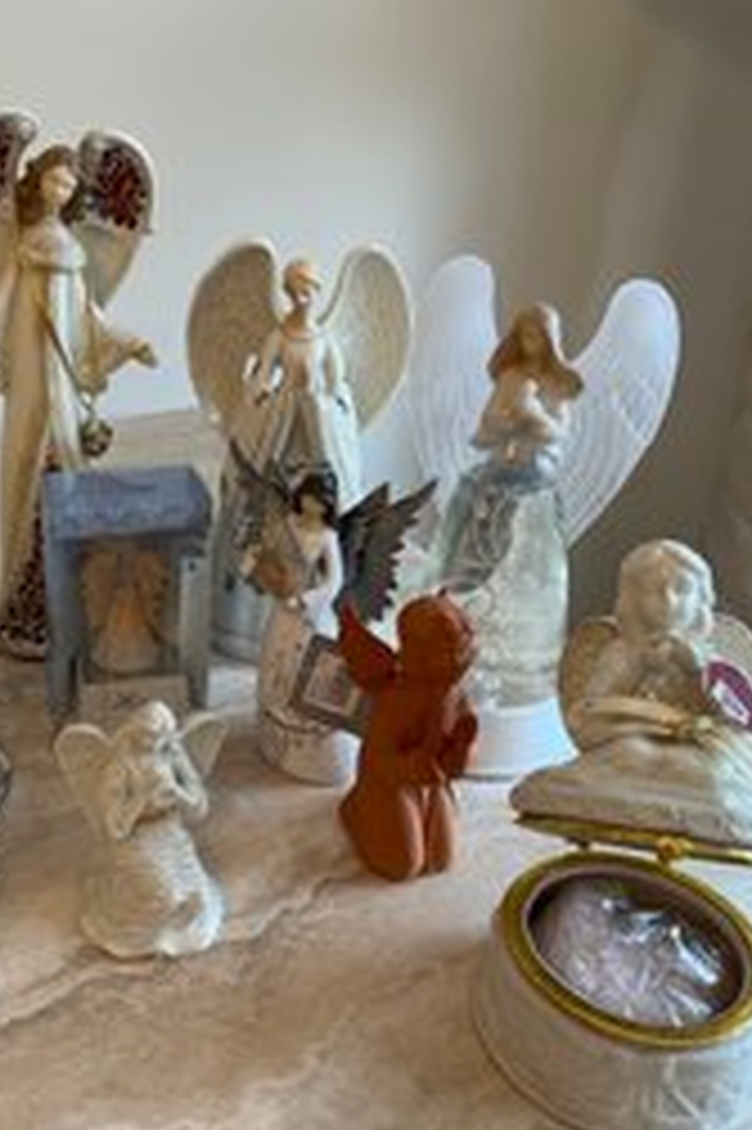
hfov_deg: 34.9
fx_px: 1161
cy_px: 556
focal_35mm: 37
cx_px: 169
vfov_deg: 51.9
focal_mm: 5.1
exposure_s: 1/60
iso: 80
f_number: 1.6
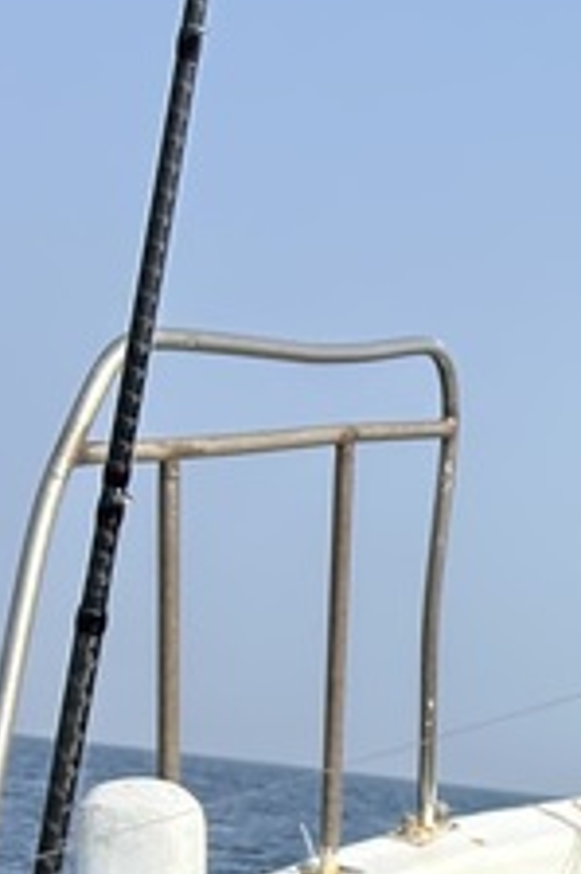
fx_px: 2497
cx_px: 1045
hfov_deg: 12.2
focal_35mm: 103
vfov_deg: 18.5
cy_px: 1124
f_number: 1.5
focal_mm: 5.7
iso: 50
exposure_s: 1/3968
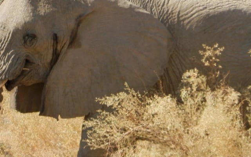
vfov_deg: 1.2
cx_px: 33
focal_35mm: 1120
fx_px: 7663
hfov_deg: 1.9
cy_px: 127
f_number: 5.8
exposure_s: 1/250
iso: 100
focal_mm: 94.5
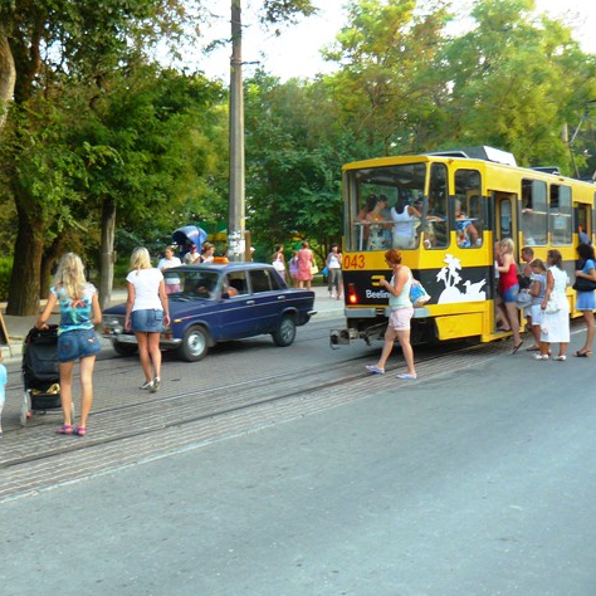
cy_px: 297
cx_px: 196
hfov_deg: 38.7
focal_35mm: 43
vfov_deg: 39.2
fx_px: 838
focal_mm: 6
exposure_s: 1/30
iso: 100
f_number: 2.8
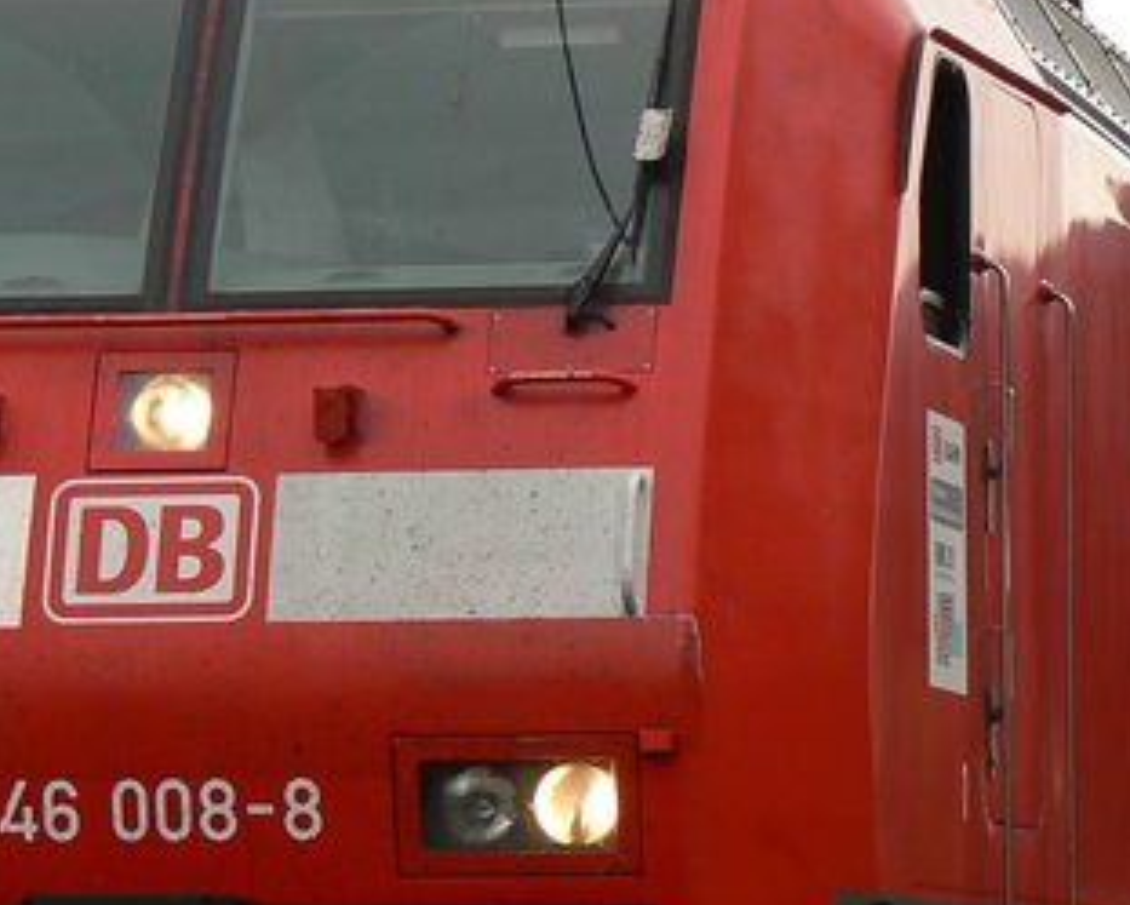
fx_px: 8732
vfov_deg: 5.9
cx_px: 690
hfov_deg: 7.4
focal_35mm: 261
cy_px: 465
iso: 80
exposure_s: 1/100
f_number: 4
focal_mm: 17.3
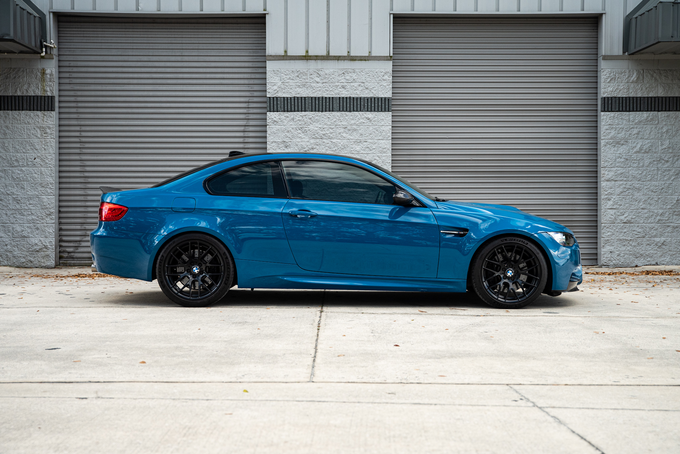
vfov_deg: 26.0
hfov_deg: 38.2
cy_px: 227
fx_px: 983
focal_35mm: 52
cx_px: 340
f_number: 3.2
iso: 320
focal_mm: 52
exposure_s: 1/1250
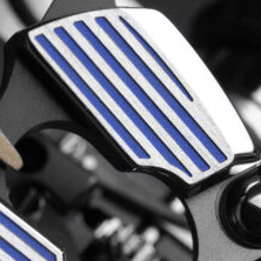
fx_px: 3532
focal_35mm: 414
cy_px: 292
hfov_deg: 4.2
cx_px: -17
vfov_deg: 4.2
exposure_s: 1/125
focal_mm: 105
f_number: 20
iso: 125
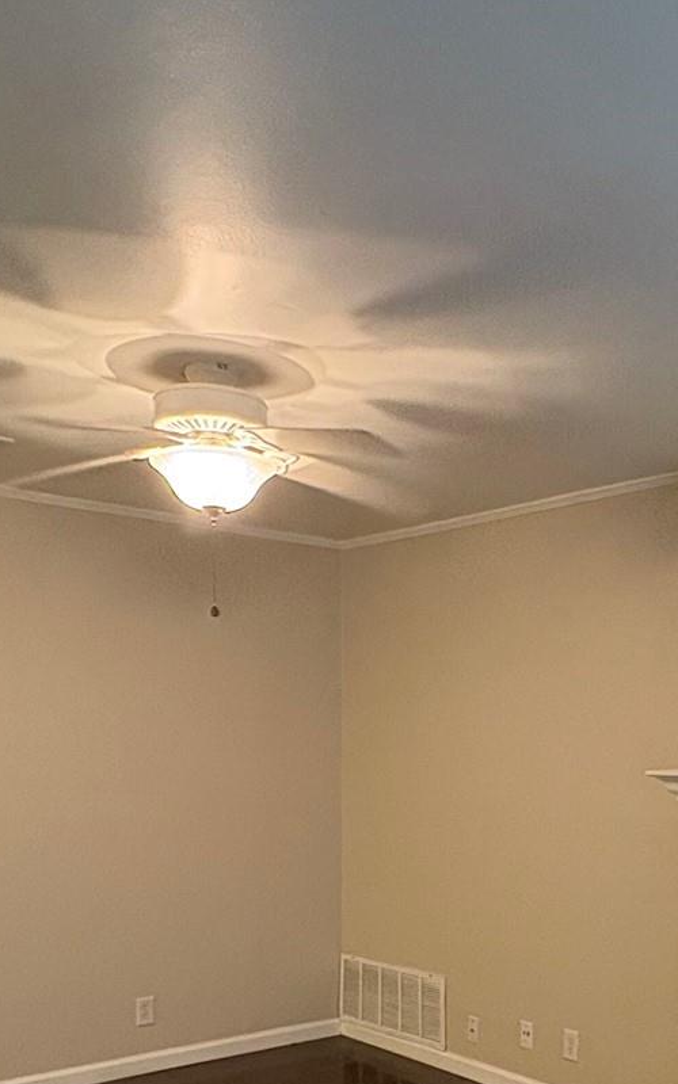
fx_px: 1123
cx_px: 483
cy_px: 866
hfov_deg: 33.1
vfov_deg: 48.6
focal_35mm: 38
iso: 400
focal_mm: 2.22
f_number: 2.2
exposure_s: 1/60
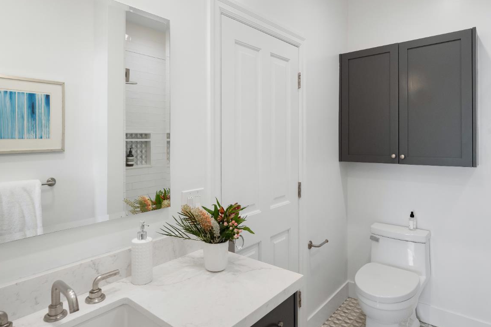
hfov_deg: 79.4
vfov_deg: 57.9
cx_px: 231
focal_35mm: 22
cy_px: 148
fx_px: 295
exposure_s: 1/80
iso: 800
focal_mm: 16.5
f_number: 6.3
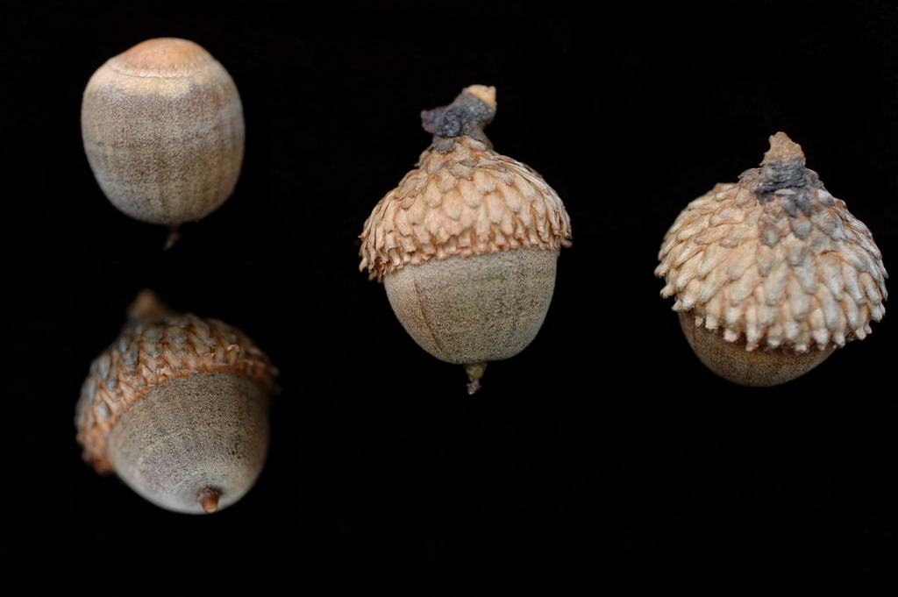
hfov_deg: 33.4
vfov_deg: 22.6
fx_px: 1495
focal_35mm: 60
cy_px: 298
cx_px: 449
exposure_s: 1/30
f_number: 5
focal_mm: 40
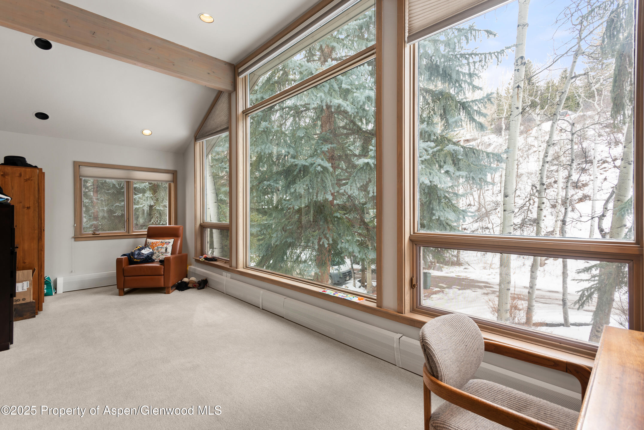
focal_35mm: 17
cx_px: 322
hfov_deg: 93.3
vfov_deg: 70.5
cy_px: 215
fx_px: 304
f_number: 7.1
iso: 100
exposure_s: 1/4
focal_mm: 17
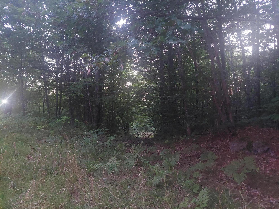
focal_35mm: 24
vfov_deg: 56.8
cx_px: 140
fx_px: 193
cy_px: 104
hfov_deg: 71.6
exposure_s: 1/20
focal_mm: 5.23
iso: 1600
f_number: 1.8
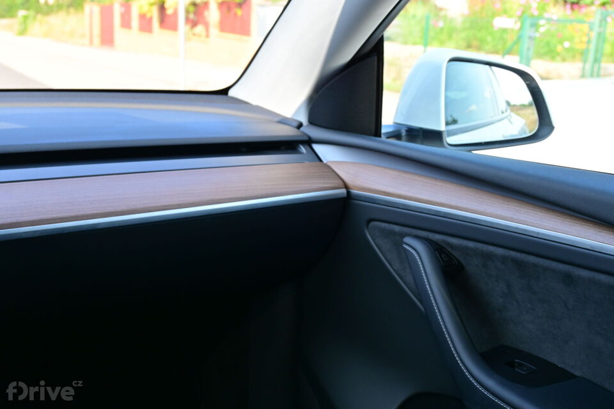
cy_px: 204
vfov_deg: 30.8
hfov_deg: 45.0
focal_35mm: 44
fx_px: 742
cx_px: 307
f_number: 6.3
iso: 250
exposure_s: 1/200
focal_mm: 29
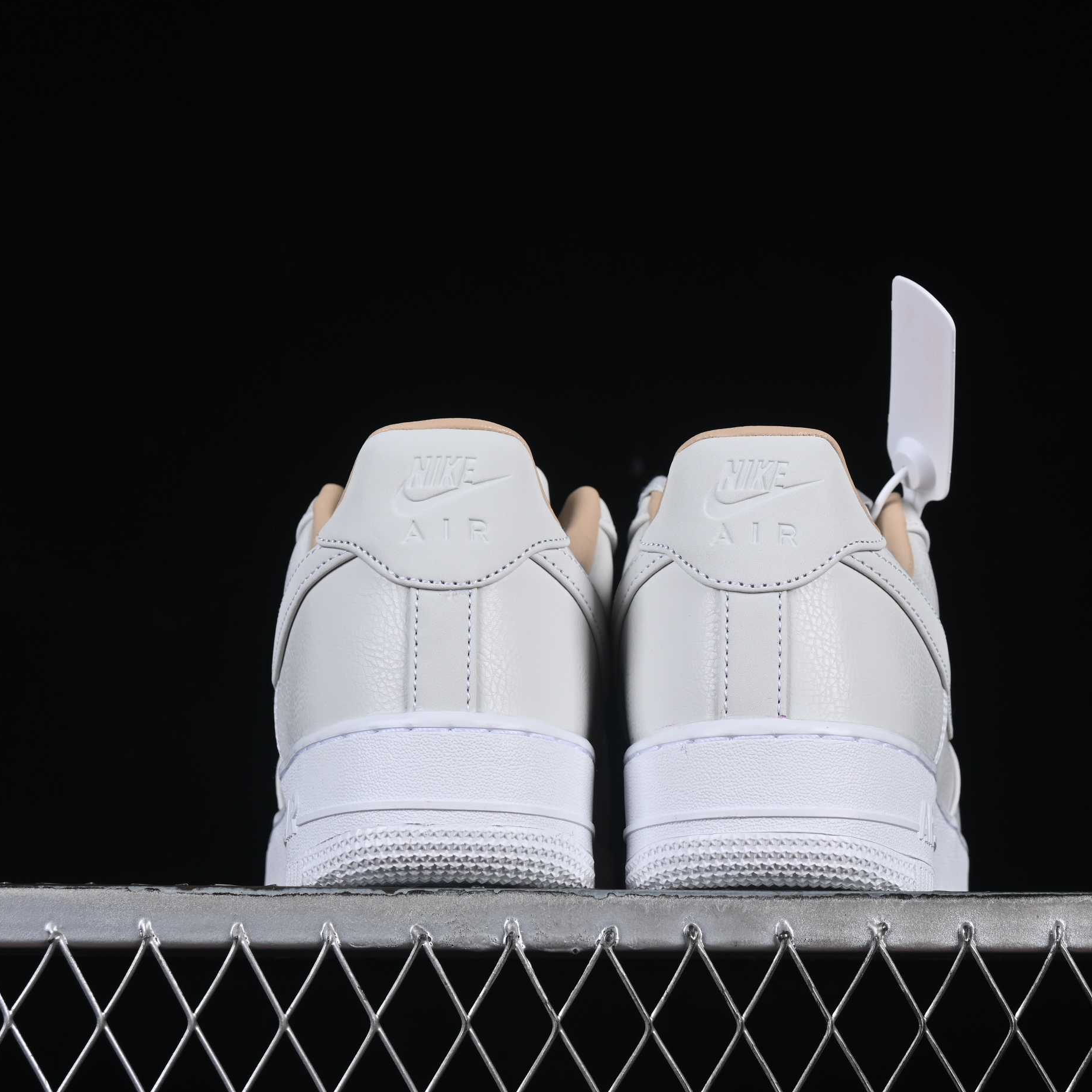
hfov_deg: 18.1
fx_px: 3426
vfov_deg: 18.1
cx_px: 621
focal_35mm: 96
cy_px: 545
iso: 160
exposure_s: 1/80
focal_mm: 50
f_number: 8
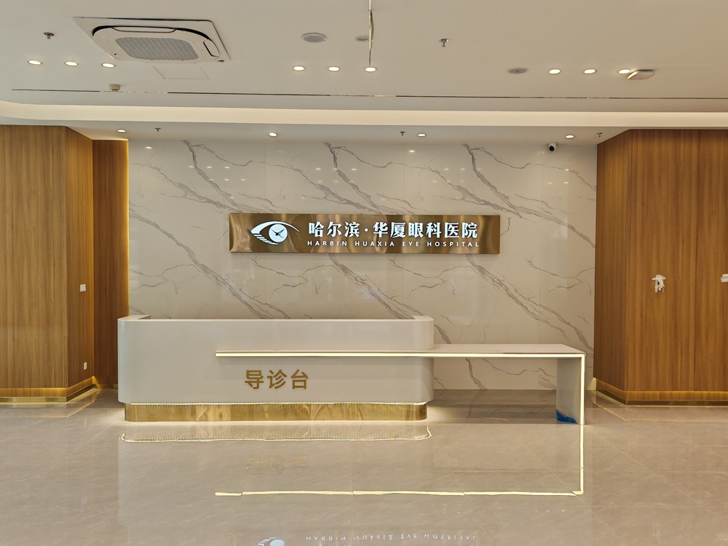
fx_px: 715
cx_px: 364
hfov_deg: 54.0
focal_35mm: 34
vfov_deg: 41.8
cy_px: 273
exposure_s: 1/100
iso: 64
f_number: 1.6
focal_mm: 7.62
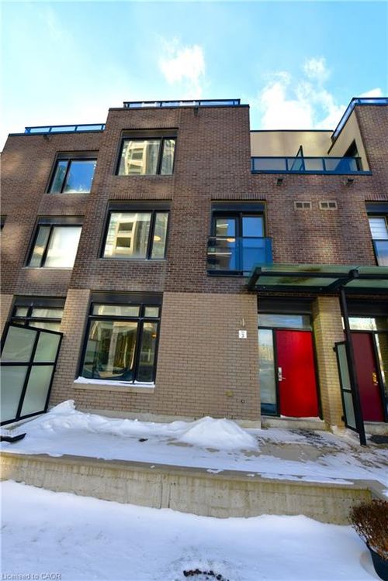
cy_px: 290
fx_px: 226
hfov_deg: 81.2
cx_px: 194
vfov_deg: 104.3
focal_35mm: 14
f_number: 8
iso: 64
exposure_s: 1/80
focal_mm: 14
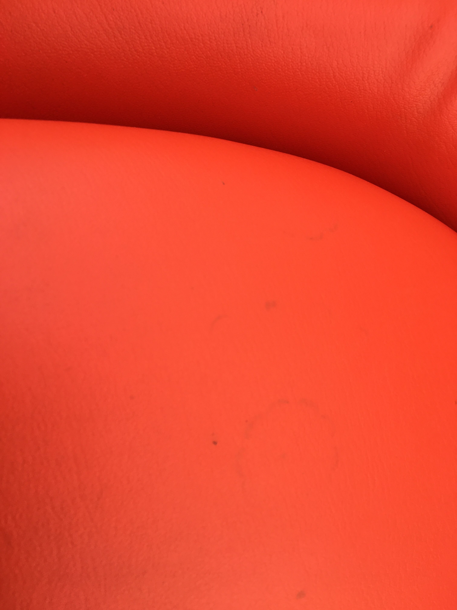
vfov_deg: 61.7
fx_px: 510
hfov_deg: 48.2
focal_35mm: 29
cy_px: 305
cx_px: 228
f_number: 2.2
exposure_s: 1/248
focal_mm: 4.15
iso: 25
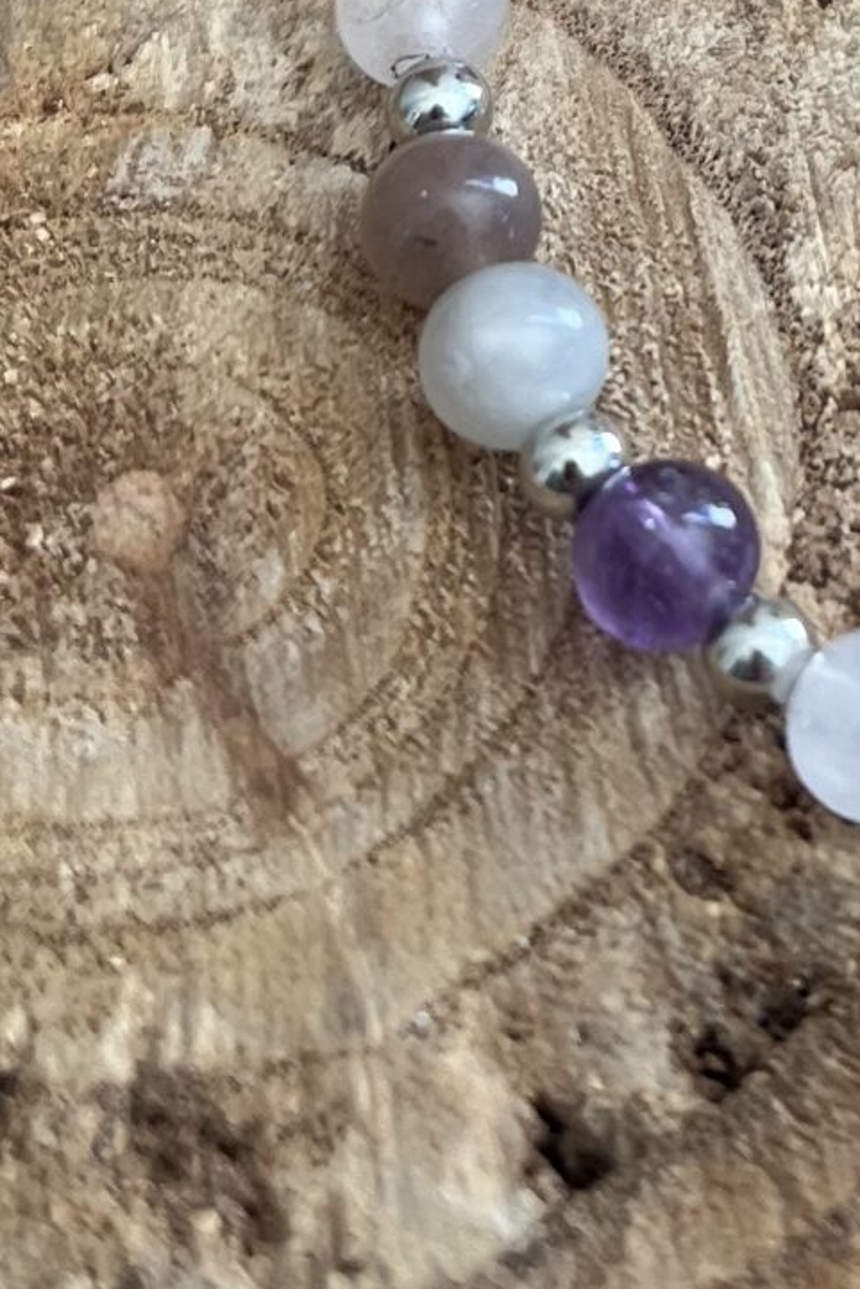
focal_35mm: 96
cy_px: -340
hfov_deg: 13.4
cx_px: 1311
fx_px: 3438
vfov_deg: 19.7
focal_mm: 5.1
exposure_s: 1/225
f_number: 1.6
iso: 40
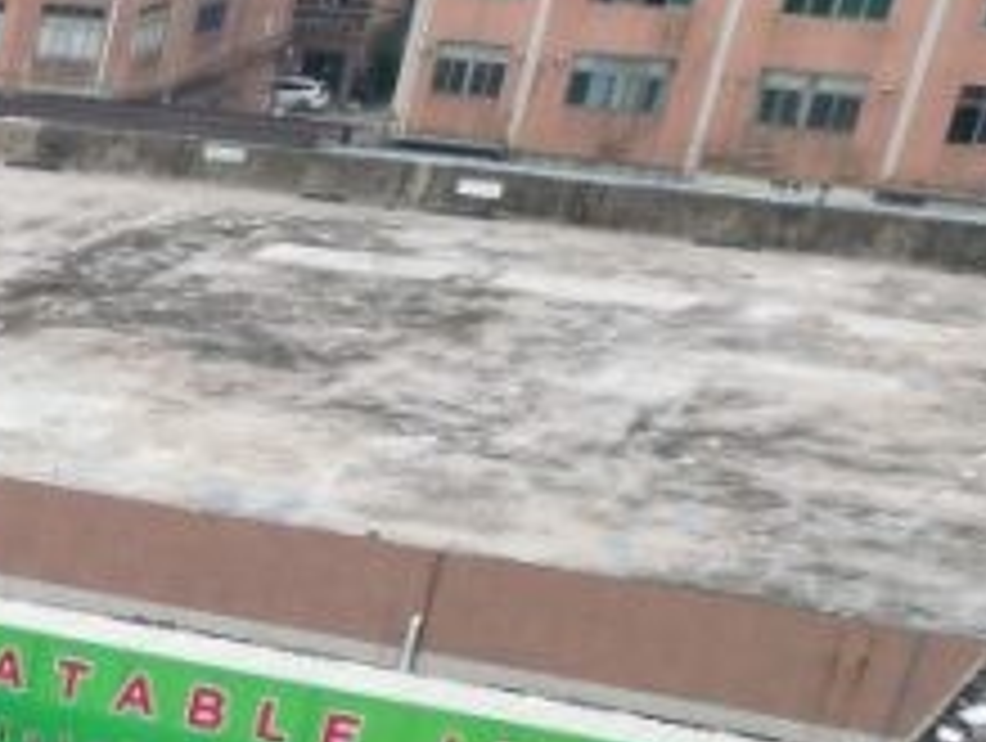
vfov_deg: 12.0
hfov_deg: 14.0
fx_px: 3195
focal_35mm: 112
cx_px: -1148
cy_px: 1399
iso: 140
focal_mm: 6.72
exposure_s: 1/1500
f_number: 1.7
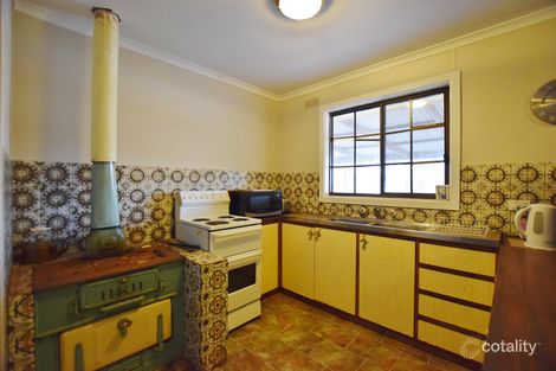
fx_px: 232
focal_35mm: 15
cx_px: 278
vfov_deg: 77.3
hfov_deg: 100.4
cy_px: 186
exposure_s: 1/60
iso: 2500
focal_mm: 10
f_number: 3.5
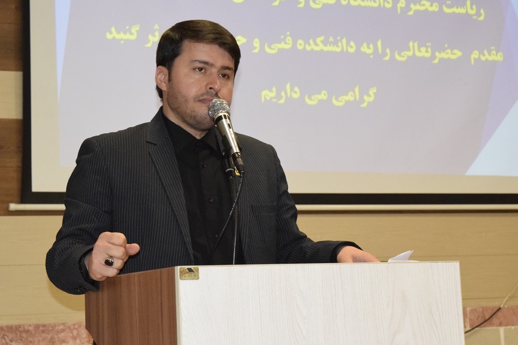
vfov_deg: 14.3
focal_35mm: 96
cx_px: 237
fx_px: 1377
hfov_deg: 21.3
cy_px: 113
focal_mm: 45
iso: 5000
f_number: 5
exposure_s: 1/200
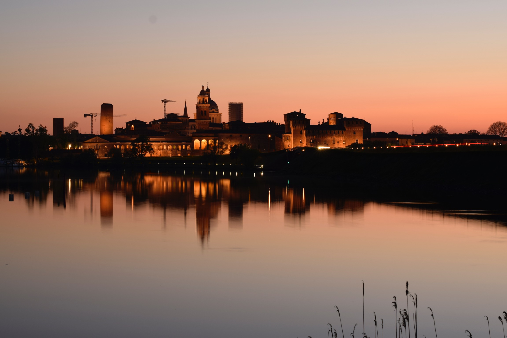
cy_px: 169
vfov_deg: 18.2
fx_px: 1056
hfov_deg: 27.0
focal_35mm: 75
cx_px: 254
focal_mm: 50
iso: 100
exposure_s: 6
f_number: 9
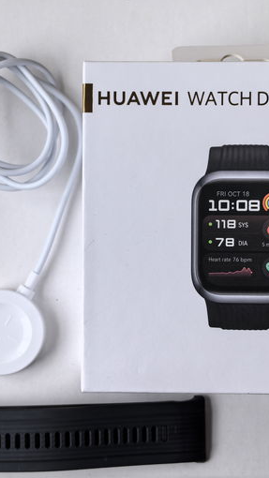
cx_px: 90
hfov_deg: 15.3
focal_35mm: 79
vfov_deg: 26.8
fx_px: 1001
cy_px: 239
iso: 50
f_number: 2
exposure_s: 1/180
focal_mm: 8.5
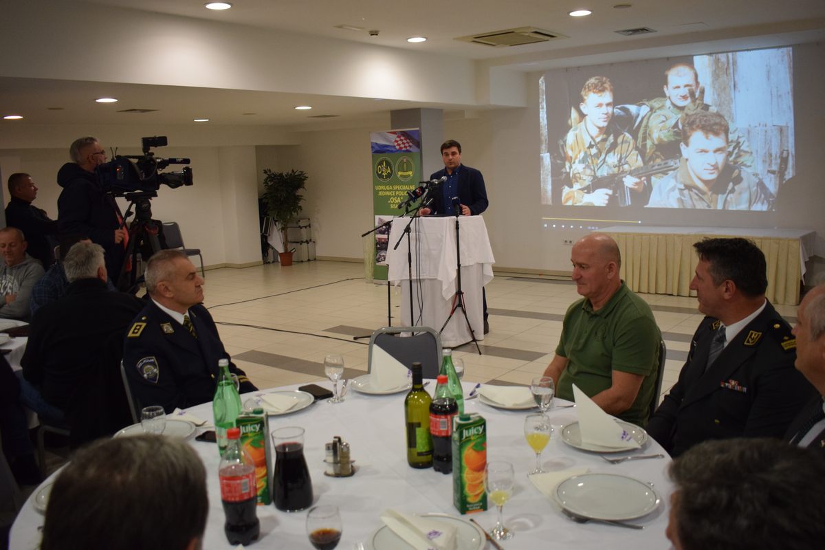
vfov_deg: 40.0
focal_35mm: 33
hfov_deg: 57.2
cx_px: 412
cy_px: 275
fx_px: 756
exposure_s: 1/60
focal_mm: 22
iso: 1600
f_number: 3.8
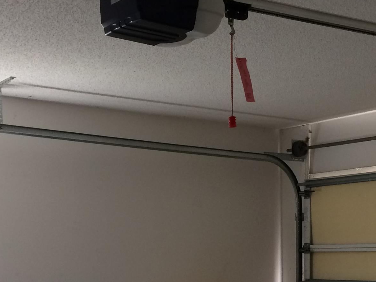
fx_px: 804
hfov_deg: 26.3
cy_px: 311
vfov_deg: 19.1
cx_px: 231
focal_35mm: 74
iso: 80
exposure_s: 1/30
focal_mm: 4.15
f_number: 2.2
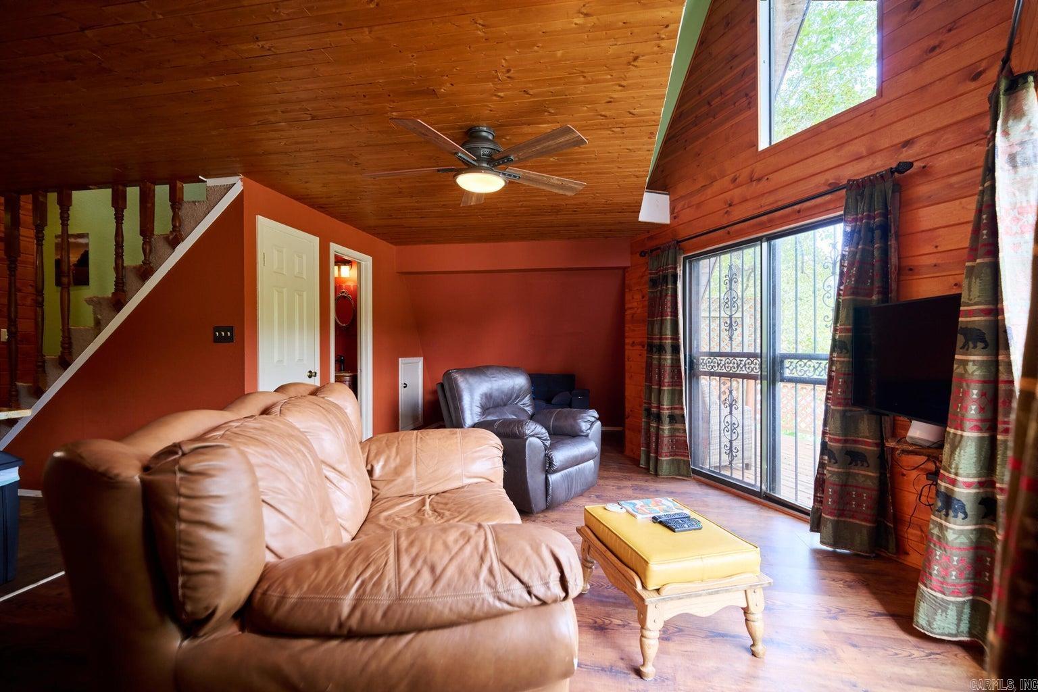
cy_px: 346
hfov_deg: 96.7
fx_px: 461
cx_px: 519
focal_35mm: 16
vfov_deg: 73.7
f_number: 3.2
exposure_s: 1/50
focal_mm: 16
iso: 1600
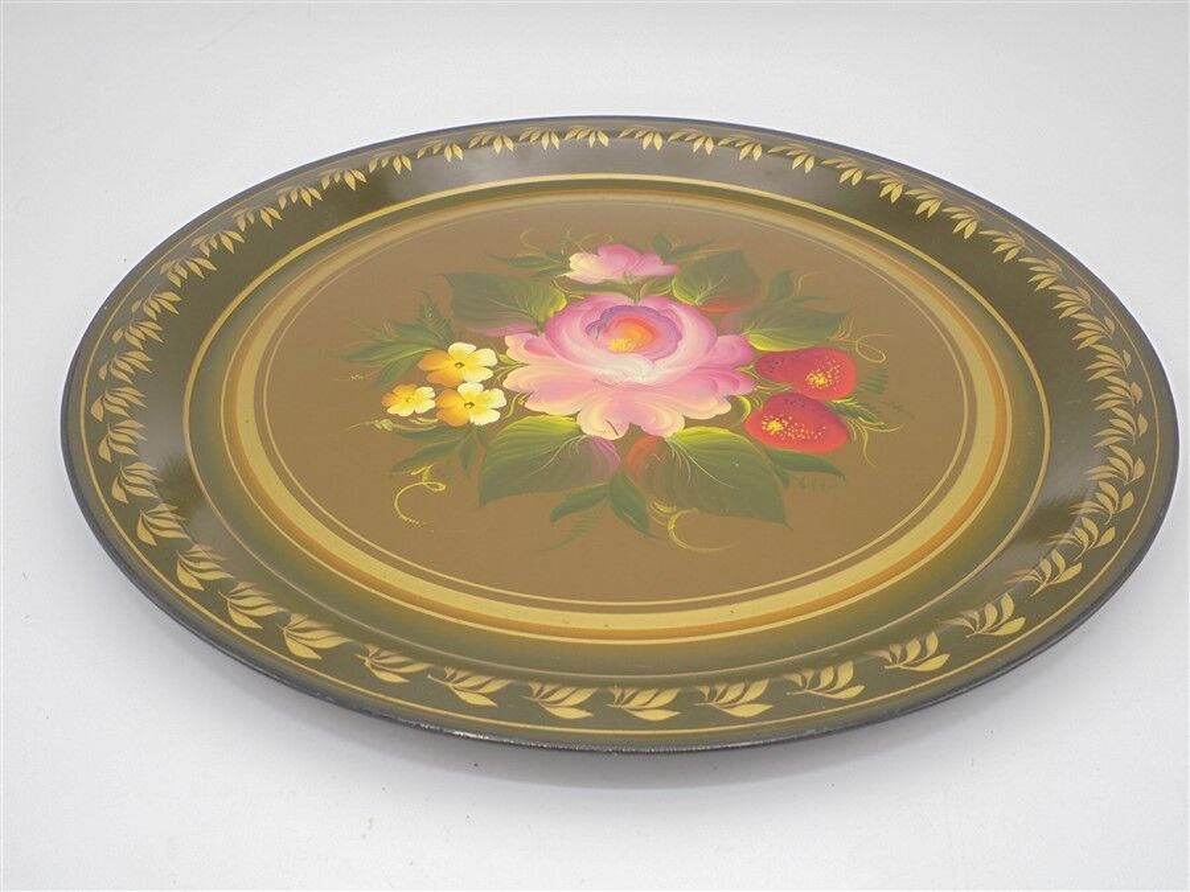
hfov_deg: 54.0
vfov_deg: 41.8
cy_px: 446
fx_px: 1169
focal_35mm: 34
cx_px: 595
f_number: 4
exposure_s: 1/125
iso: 100
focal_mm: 6.1
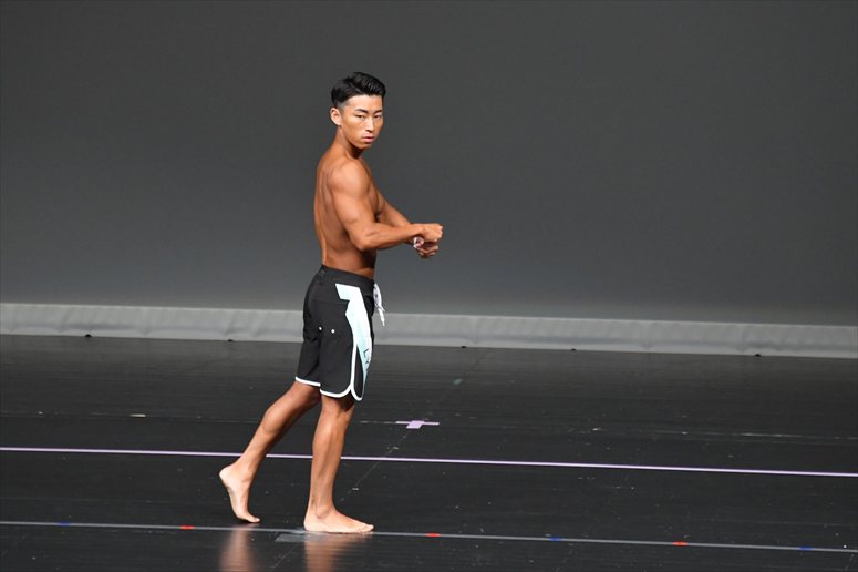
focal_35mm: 345
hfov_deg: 6.0
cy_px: 286
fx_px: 8219
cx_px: 429
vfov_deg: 4.0
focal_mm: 230
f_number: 5.6
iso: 4000
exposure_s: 1/400
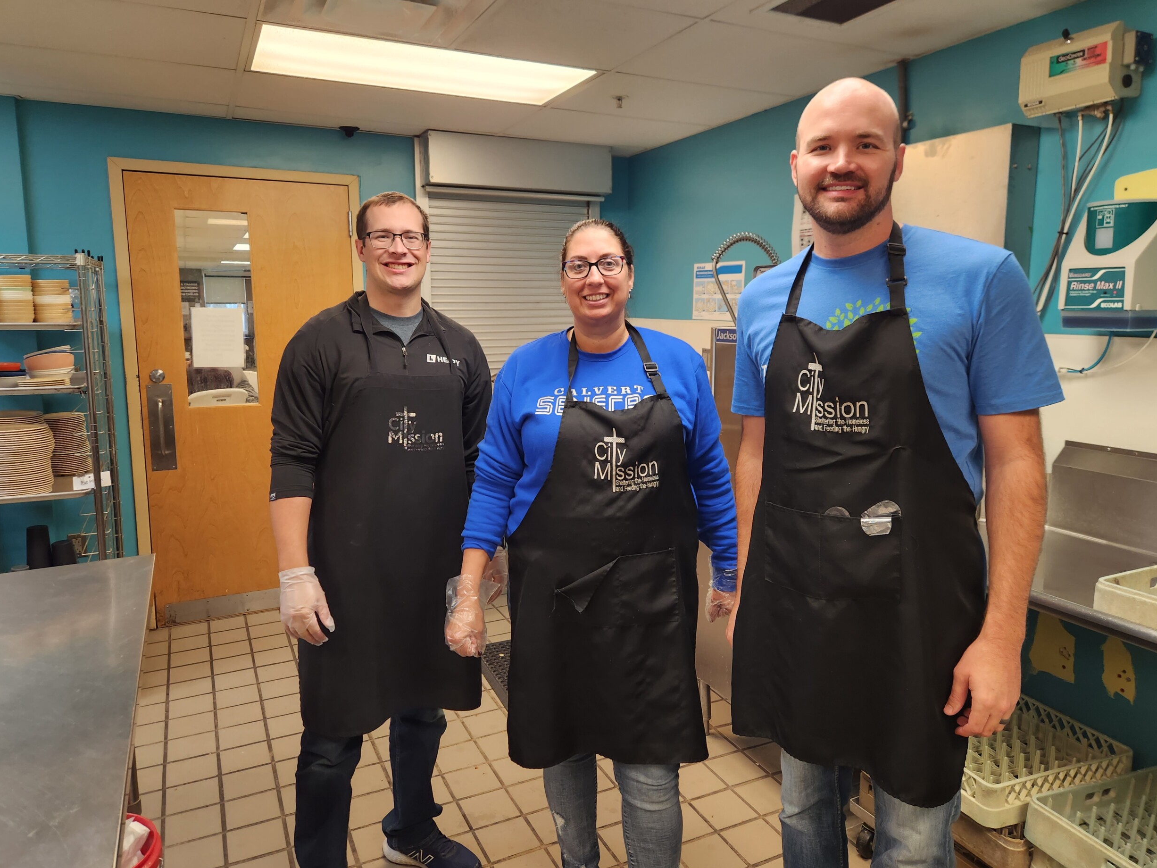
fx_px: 802
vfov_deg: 56.8
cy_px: 419
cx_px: 595
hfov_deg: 71.6
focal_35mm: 24
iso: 100
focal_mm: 5.4
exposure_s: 1/120
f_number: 1.8
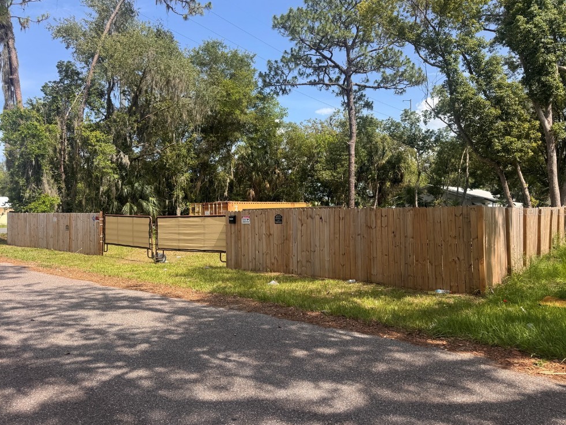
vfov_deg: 54.9
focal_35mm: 25
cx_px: 277
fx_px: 409
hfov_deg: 69.4
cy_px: 210
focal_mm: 6.76
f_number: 1.78
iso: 80
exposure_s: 1/2331
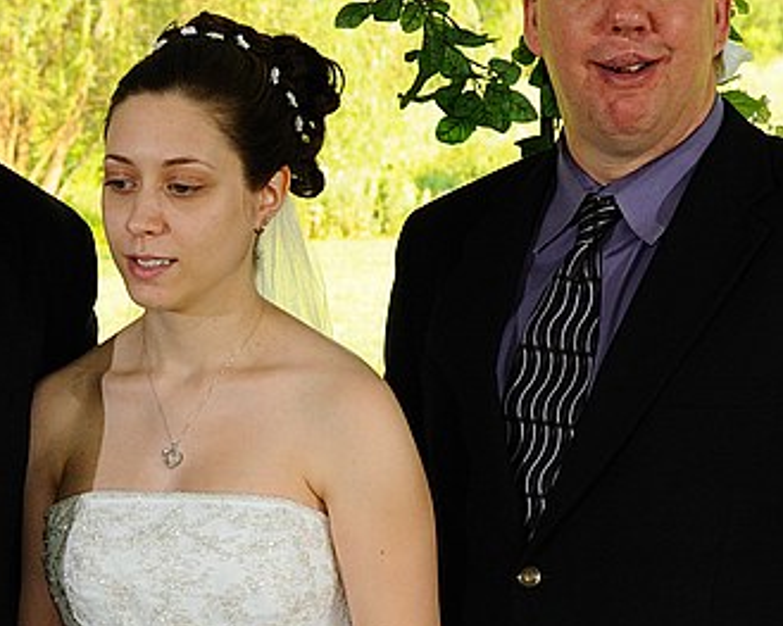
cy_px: 459
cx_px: -38
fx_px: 3568
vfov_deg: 10.0
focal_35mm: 154
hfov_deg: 12.3
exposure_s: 1/160
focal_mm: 36
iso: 400
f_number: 6.3
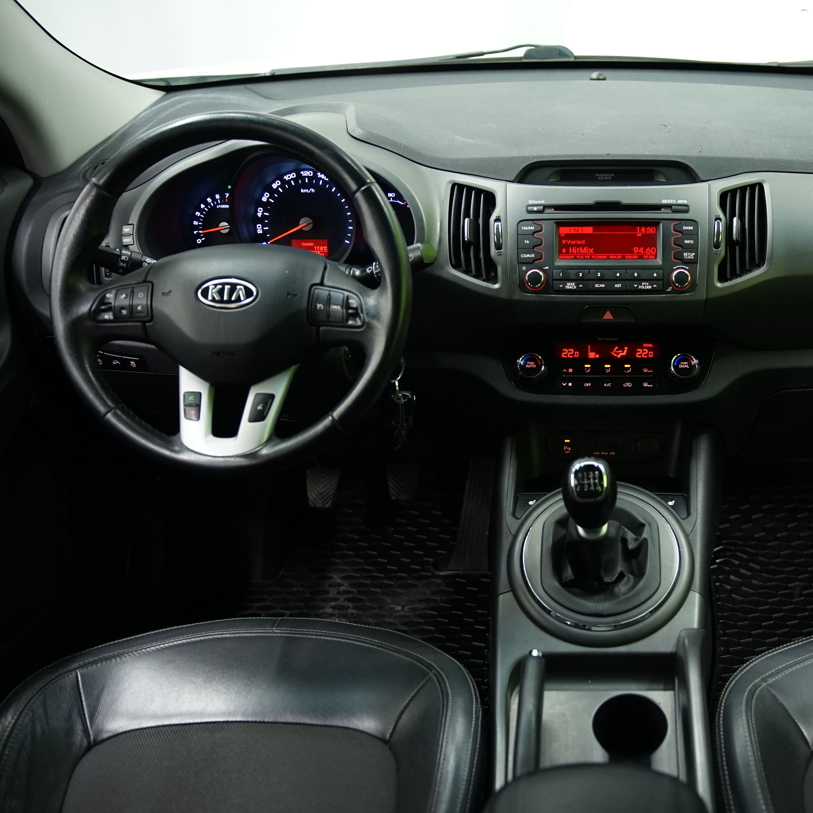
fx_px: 957
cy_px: 405
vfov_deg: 46.0
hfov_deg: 44.7
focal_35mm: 36
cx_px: 596
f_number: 2.8
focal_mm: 28
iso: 1250
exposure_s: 1/40
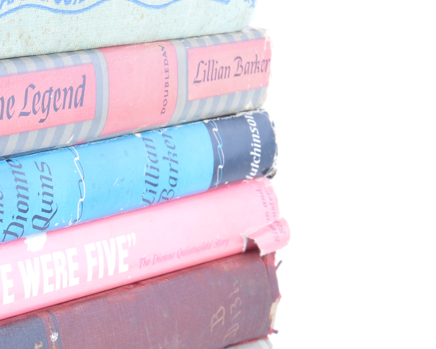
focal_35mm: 144
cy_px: 350
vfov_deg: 10.6
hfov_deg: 13.0
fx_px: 1858
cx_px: -95
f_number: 8
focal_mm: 28
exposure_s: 1/25
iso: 100
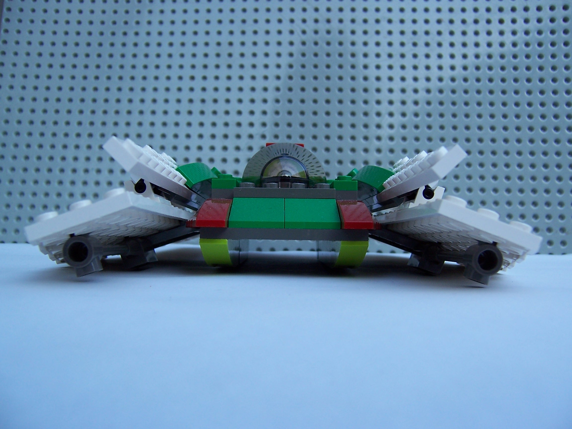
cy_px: 214
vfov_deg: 42.9
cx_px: 286
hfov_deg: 55.4
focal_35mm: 33
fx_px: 545
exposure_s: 1/250
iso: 80
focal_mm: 5.5
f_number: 3.4
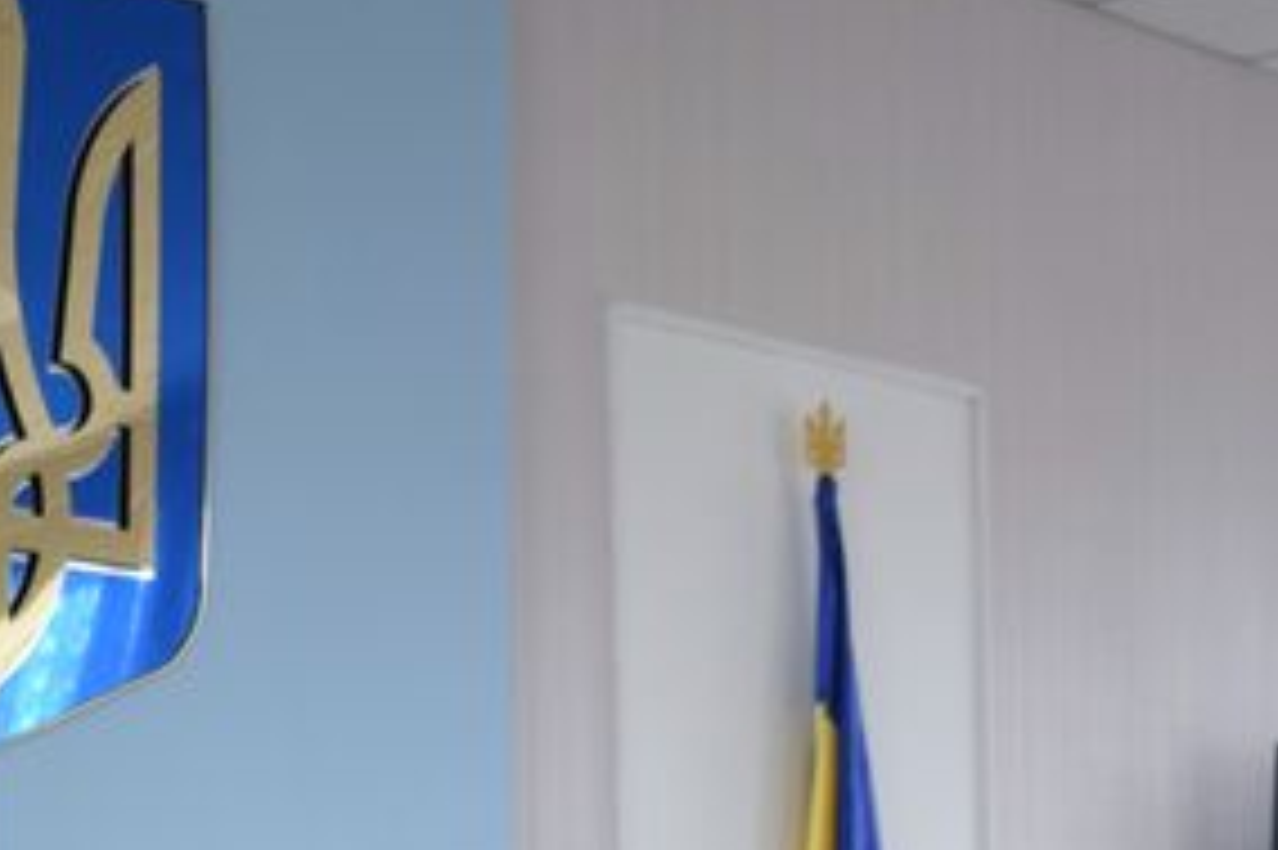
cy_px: 1066
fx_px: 3938
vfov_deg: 12.0
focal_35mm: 111
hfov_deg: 18.3
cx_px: 338
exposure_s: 1/60
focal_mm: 28
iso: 450
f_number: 4.2
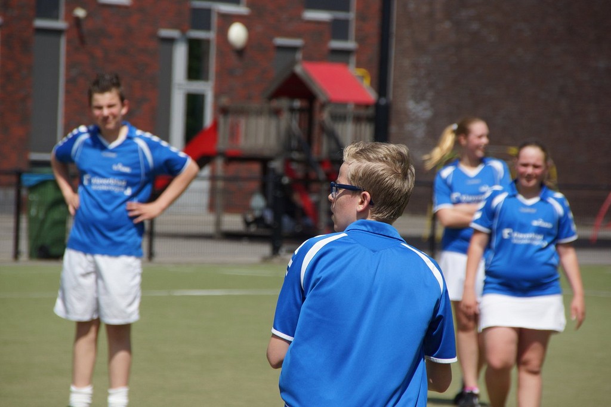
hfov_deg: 7.6
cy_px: 204
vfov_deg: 5.1
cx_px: 306
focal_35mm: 270
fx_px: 4581
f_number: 8
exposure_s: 1/640
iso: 160
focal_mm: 180
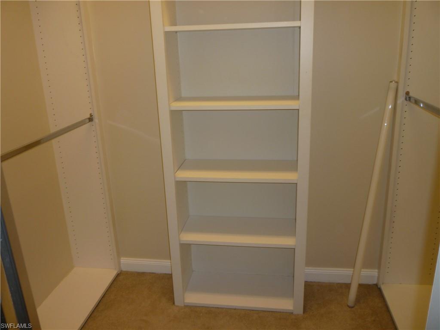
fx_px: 369
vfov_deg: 48.2
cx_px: 220
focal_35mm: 29
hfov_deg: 61.7
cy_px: 165
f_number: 3.3
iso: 100
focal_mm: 5.2
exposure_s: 1/30
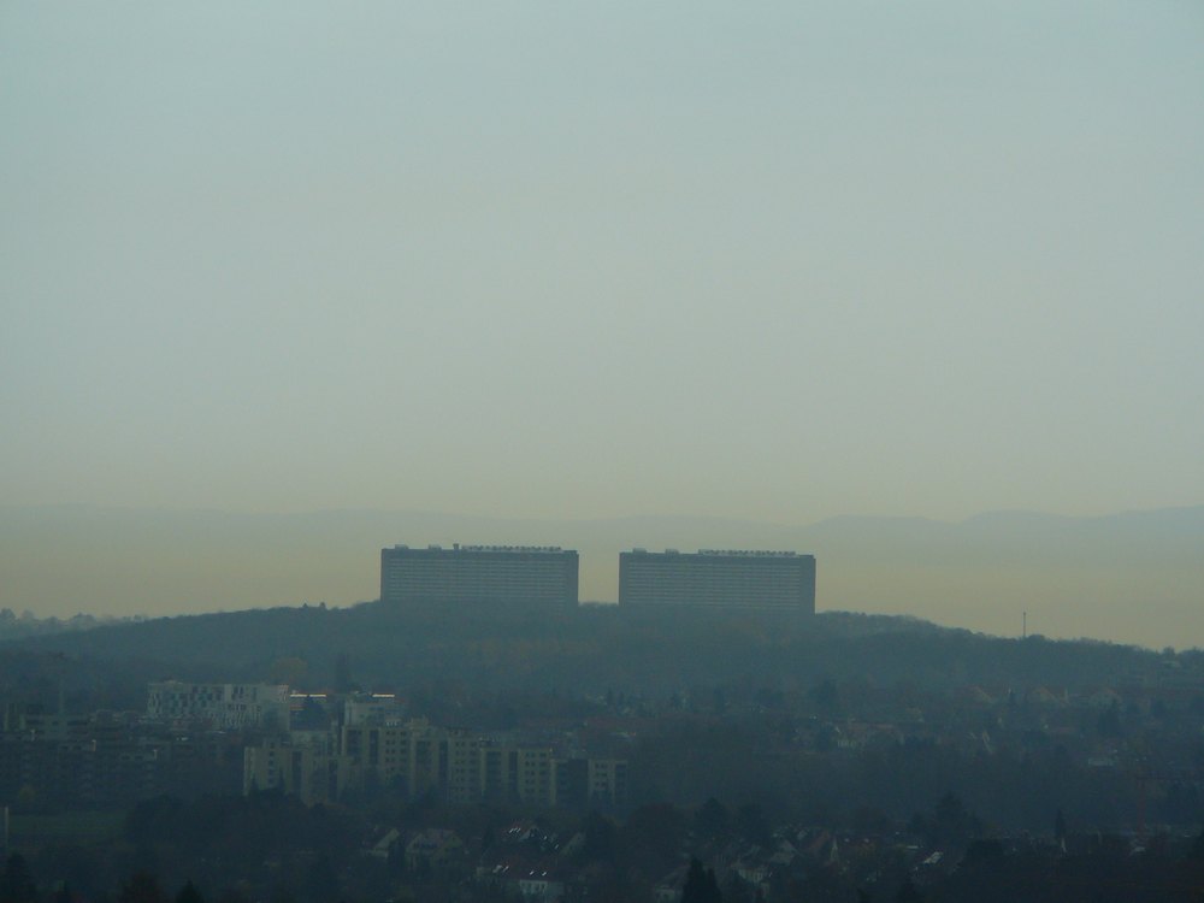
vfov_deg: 4.2
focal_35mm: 350
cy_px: 452
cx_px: 602
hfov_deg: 5.7
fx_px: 12174
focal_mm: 52
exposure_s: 1/640
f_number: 4.2
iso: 80
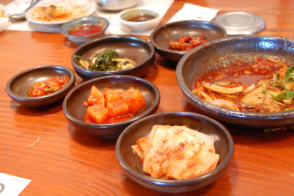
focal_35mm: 54
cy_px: 98
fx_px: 441
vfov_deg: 25.0
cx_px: 147
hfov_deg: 36.9
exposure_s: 1/5
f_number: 4.5
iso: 1600
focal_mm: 36
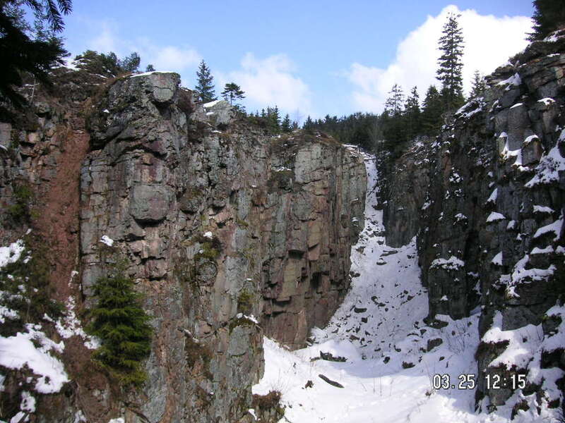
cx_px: 282
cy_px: 212
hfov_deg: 50.1
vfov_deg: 38.7
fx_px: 604
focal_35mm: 37
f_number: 2.8
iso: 50
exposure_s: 1/750
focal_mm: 6.1
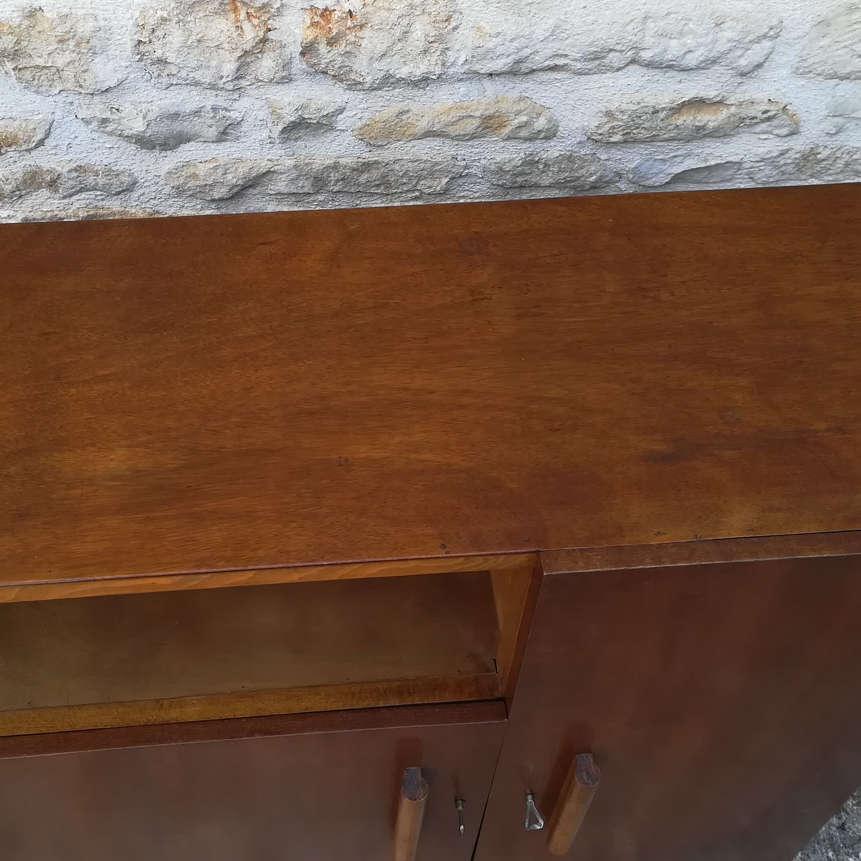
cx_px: 365
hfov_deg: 39.1
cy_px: 304
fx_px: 1210
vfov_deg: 38.8
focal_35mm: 43
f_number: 2.2
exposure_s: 1/145
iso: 50
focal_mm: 3.83
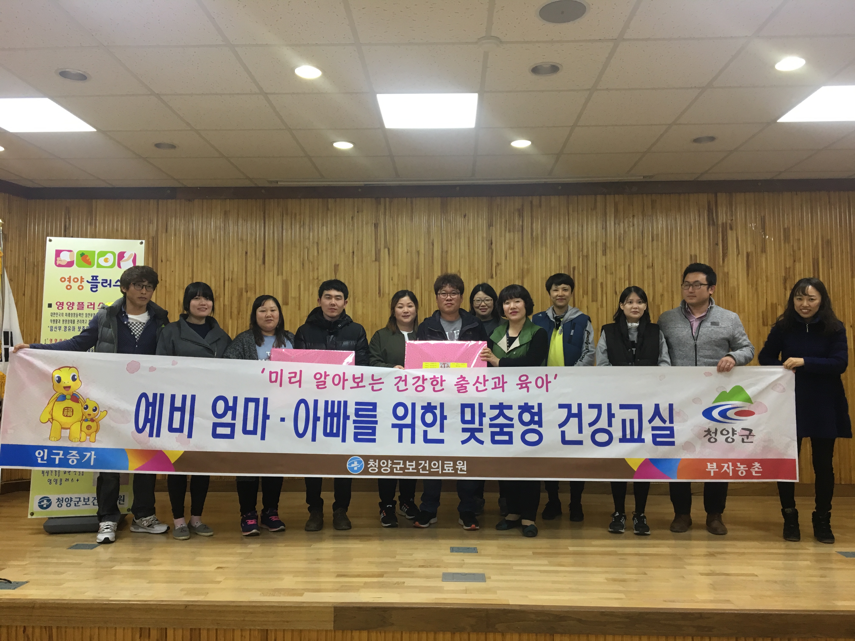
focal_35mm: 29
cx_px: 428
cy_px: 320
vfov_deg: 48.2
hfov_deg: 61.7
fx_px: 716
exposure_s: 1/30
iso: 32
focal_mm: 4.15
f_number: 2.2
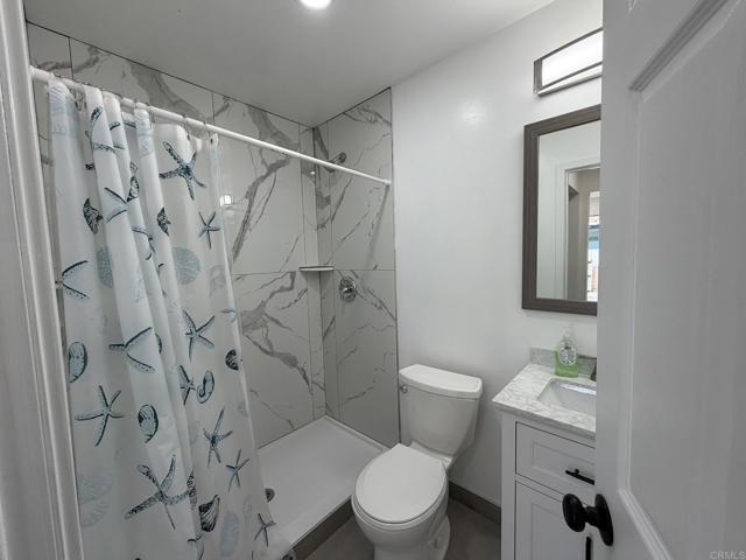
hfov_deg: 102.1
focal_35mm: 14
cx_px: 373
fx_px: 302
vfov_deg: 85.7
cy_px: 280
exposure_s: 1/120
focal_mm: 2.22
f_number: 2.2
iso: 80
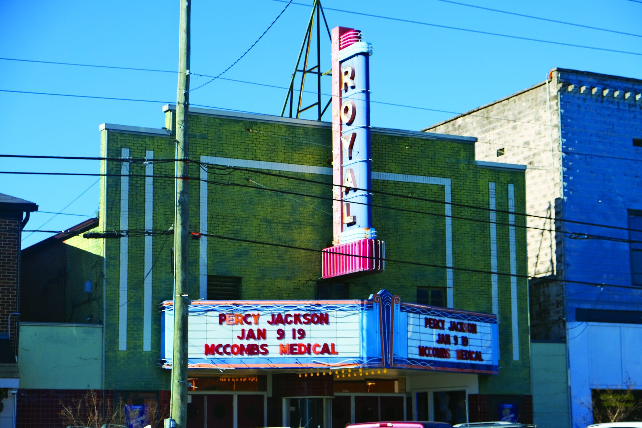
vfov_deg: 17.3
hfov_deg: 25.7
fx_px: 1409
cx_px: 321
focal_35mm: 79
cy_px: 214
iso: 320
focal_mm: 52.7
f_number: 5.6
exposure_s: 1/1300
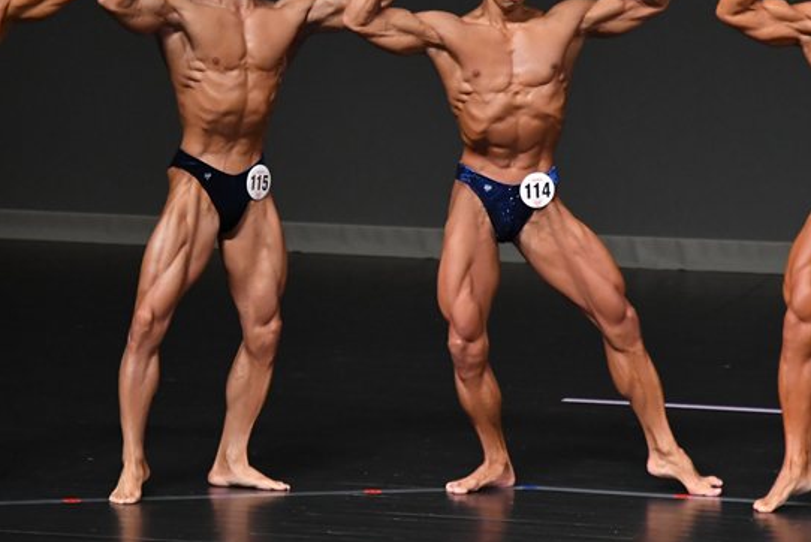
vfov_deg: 3.1
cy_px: 204
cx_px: 243
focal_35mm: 450
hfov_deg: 4.6
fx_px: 10142
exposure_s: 1/400
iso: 4000
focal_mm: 210
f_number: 5.6
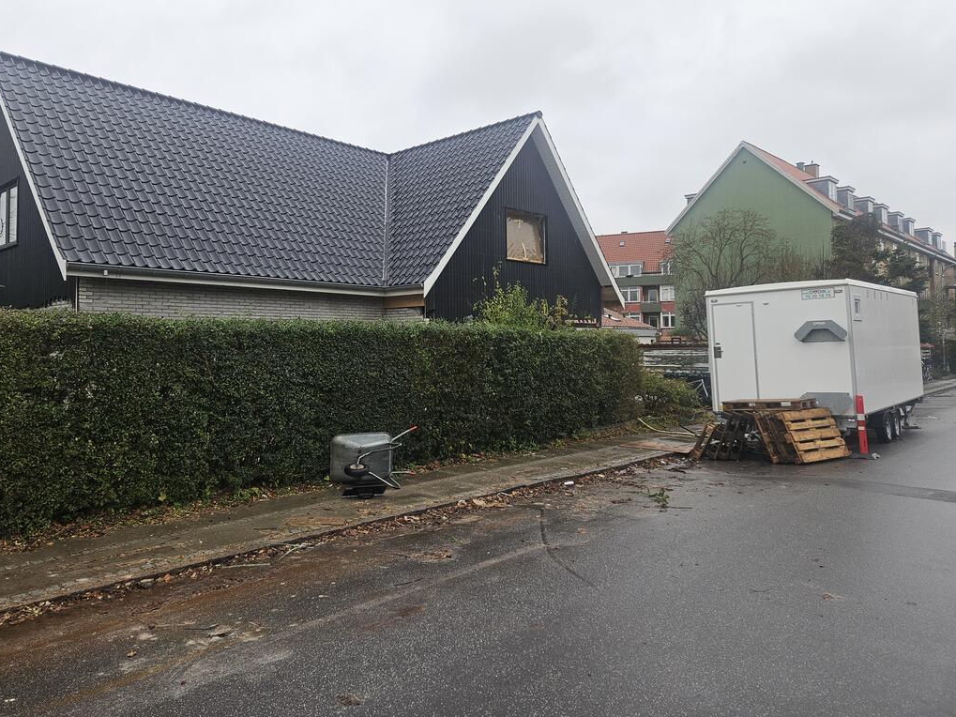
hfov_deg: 67.1
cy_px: 315
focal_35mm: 26
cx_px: 425
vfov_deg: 52.9
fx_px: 718
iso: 32
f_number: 1.8
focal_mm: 5.4
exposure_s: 1/100
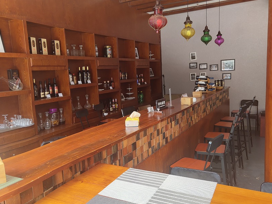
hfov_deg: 54.0
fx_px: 267
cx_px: 135
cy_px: 105
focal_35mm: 34
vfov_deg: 41.8
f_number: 1.8
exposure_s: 1/50
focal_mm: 4.35
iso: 52
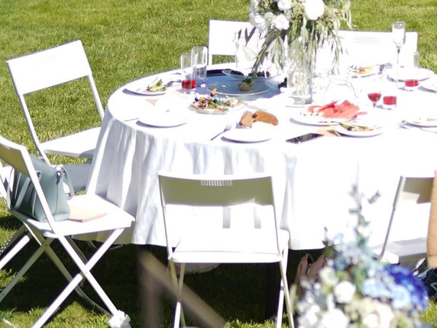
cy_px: -151
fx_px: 4620
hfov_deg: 5.3
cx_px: 824
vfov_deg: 4.0
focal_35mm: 366
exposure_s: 1/3200
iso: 50
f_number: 1.4
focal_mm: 85
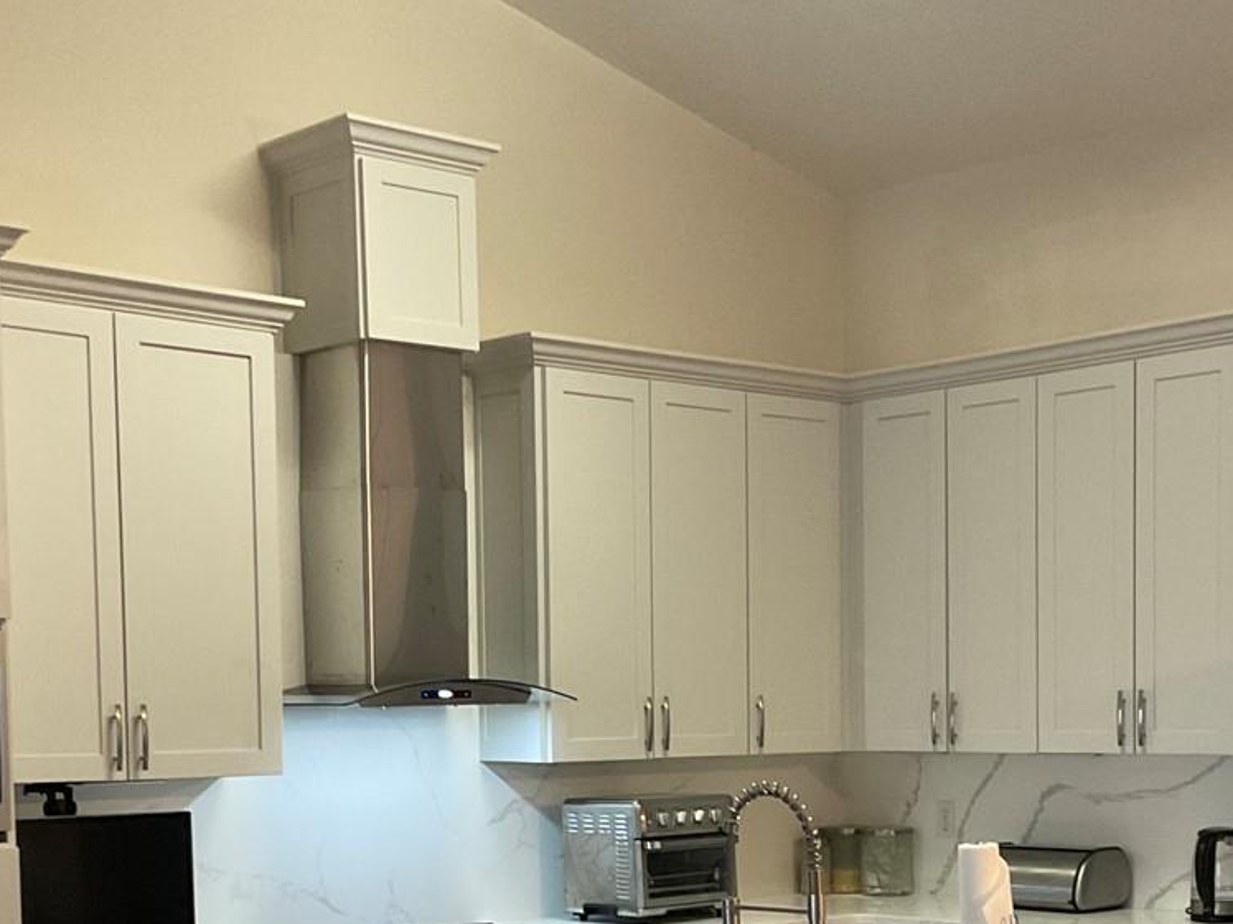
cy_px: 855
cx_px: 682
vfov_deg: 23.0
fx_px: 2208
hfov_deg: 31.2
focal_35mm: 62
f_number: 1.8
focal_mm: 3
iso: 200
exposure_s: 1/40
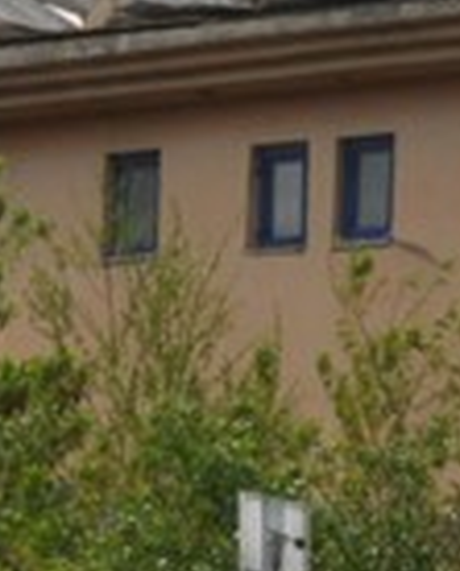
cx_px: 642
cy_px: -108
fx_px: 10550
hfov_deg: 2.5
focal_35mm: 622
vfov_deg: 3.1
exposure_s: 1/200
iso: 1000
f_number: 32
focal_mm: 90
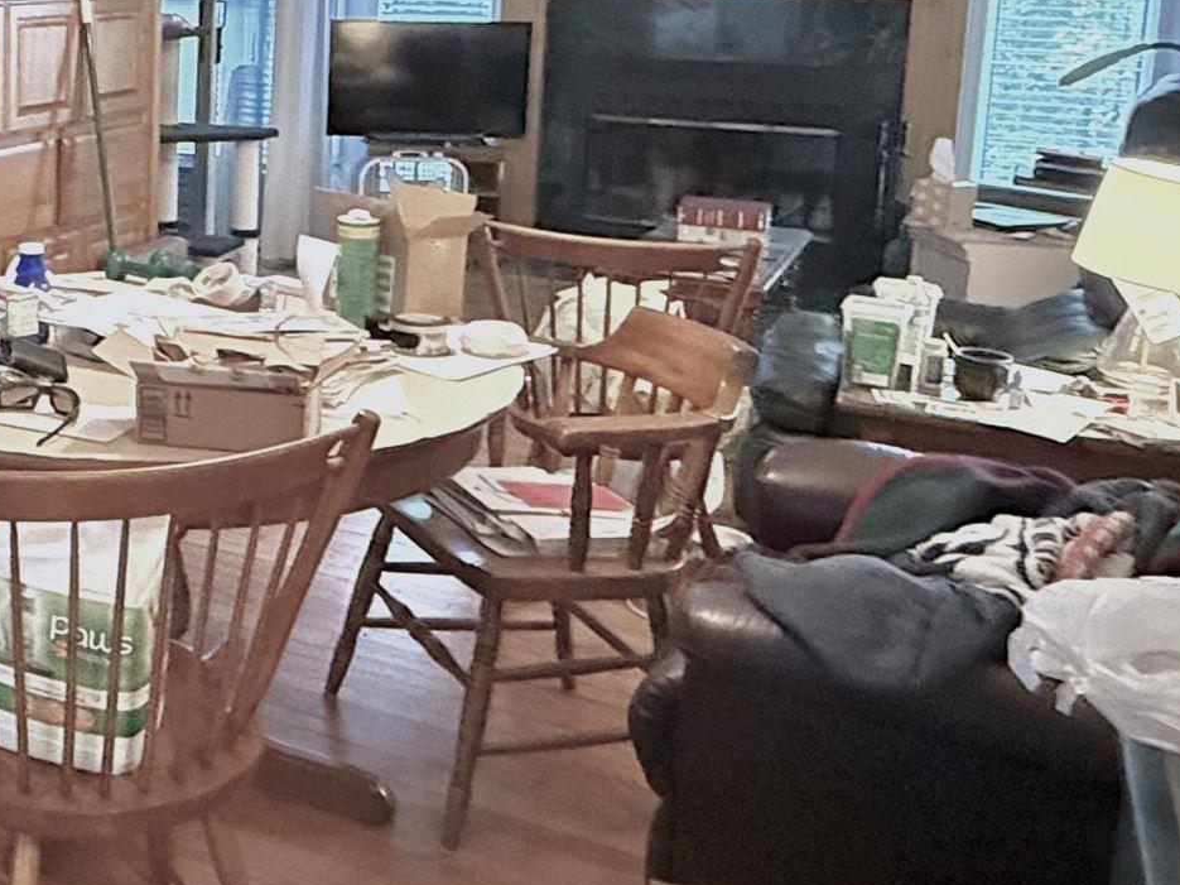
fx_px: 1568
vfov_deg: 30.7
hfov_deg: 37.6
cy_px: 174
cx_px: 47
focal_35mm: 46
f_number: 2.2
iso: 1250
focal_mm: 2.22
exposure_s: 1/40
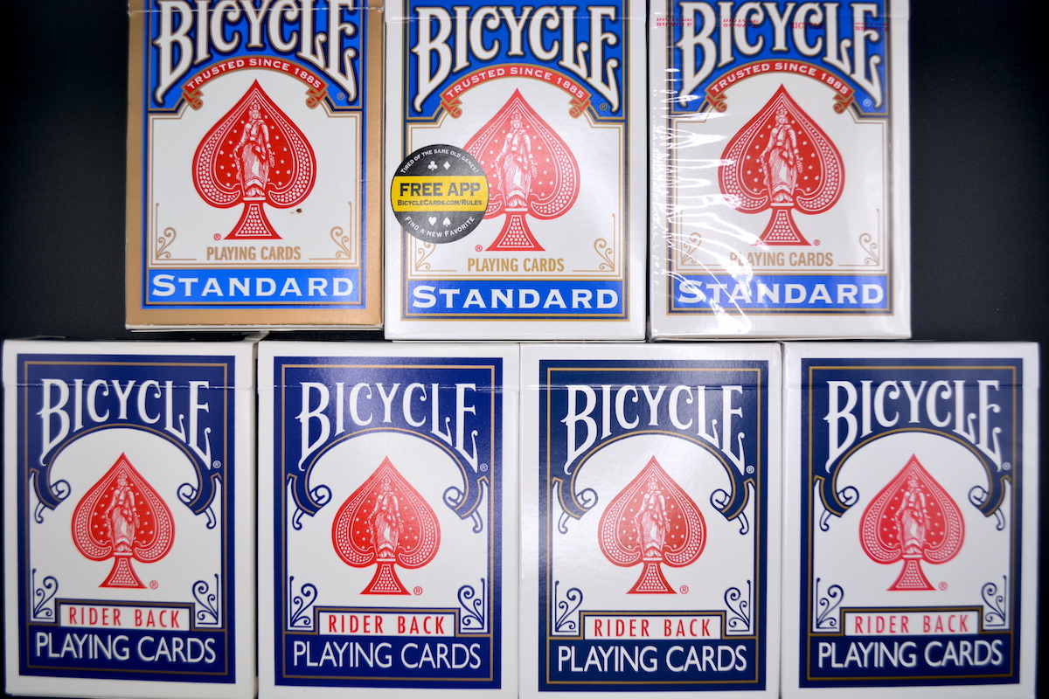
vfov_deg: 40.0
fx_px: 962
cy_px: 350
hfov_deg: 57.2
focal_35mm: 33
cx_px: 524
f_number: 4
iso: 100
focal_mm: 22
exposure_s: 1/125
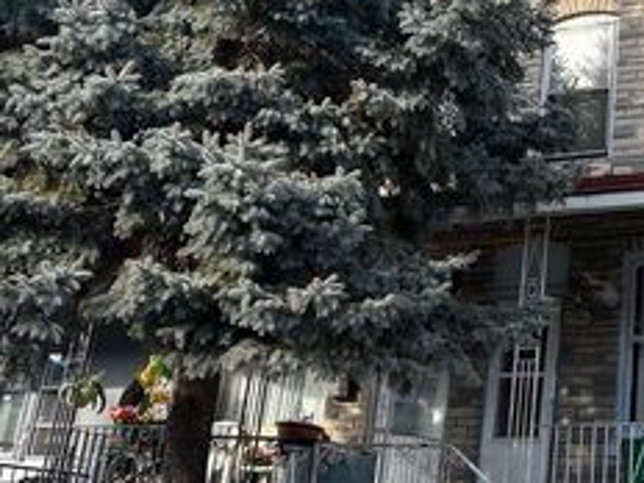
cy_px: 212
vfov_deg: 26.1
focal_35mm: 56
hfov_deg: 31.7
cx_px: 644
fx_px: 1042
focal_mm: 5.7
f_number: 1.5
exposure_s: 1/1488
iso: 50
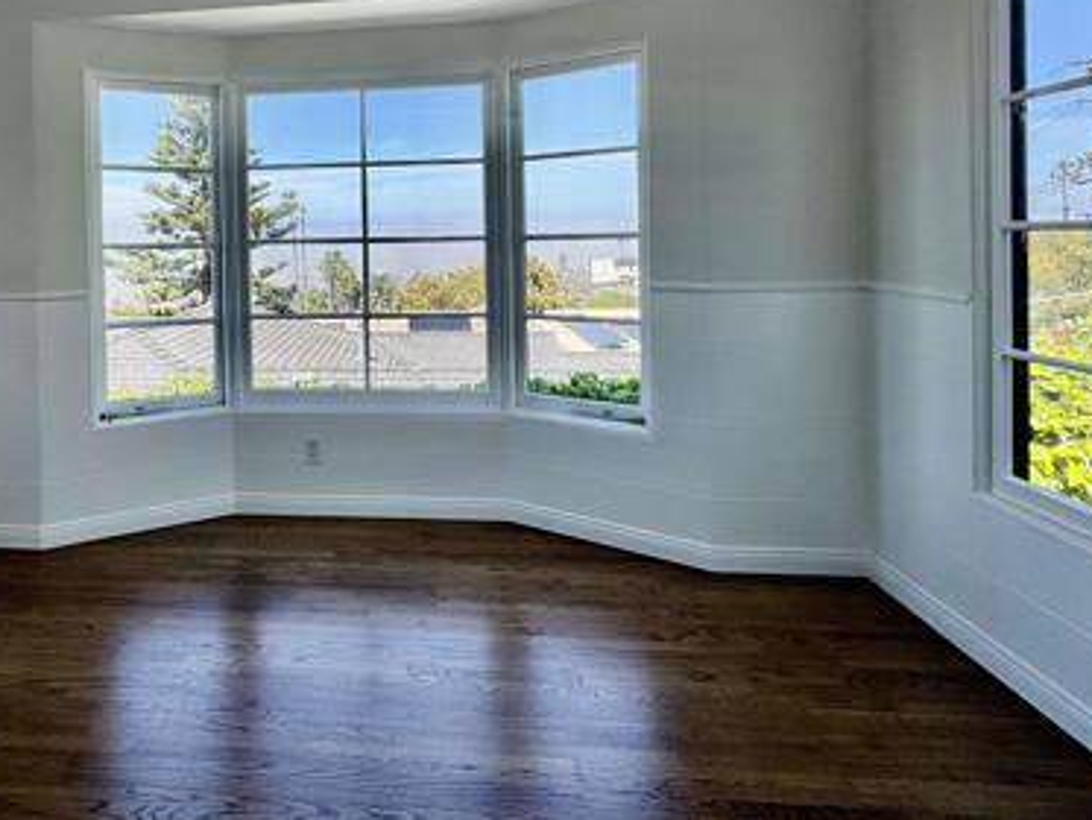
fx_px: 757
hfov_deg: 68.9
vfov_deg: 55.1
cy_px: 243
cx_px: 337
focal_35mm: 24
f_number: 2.2
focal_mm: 2.22
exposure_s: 1/868
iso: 40
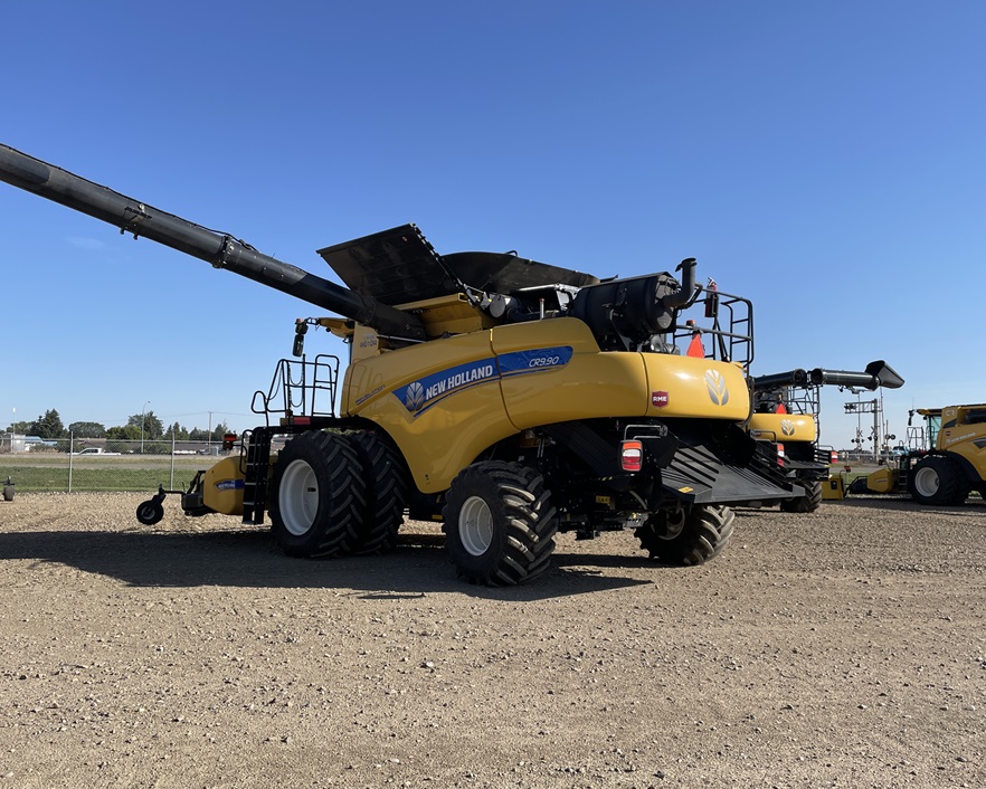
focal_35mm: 29
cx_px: 528
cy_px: 409
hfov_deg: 60.4
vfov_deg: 50.0
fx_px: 846
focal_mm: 4.2
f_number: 1.6
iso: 32
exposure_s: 1/3040
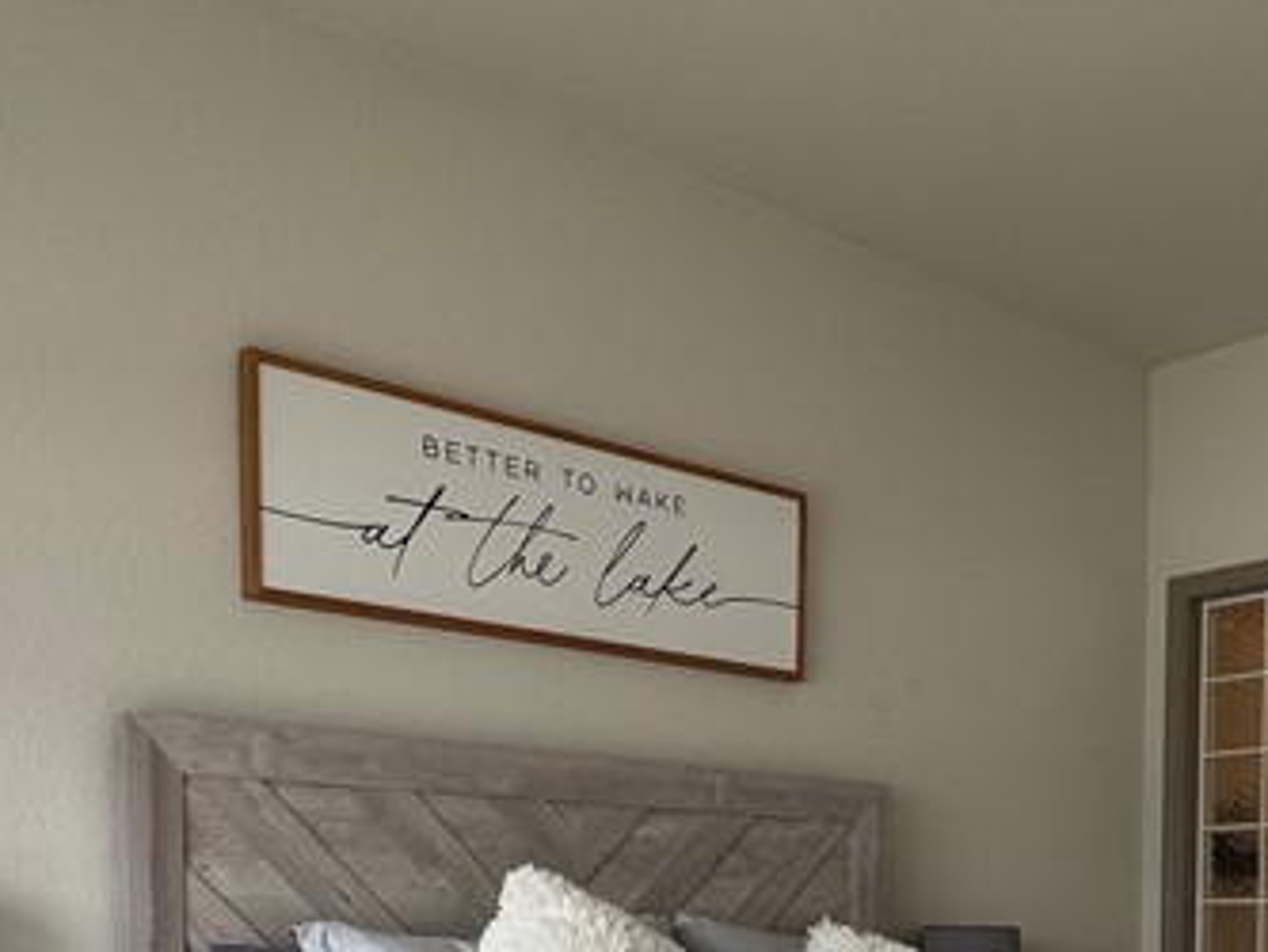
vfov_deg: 30.2
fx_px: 1576
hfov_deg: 42.4
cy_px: 1043
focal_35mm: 43
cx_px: 960
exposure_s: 1/122
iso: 40
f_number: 2.2
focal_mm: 2.22
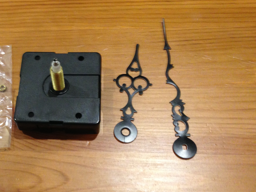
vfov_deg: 28.6
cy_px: 97
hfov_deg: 36.5
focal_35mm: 51
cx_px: 61
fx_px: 377
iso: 250
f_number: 2.4
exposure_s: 1/20
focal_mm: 4.13
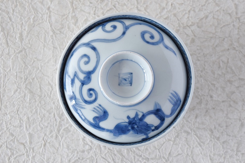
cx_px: 122
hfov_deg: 24.6
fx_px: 561
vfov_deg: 16.5
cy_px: 82
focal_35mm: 82
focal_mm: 55
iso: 400
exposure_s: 1/5
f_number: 5.6
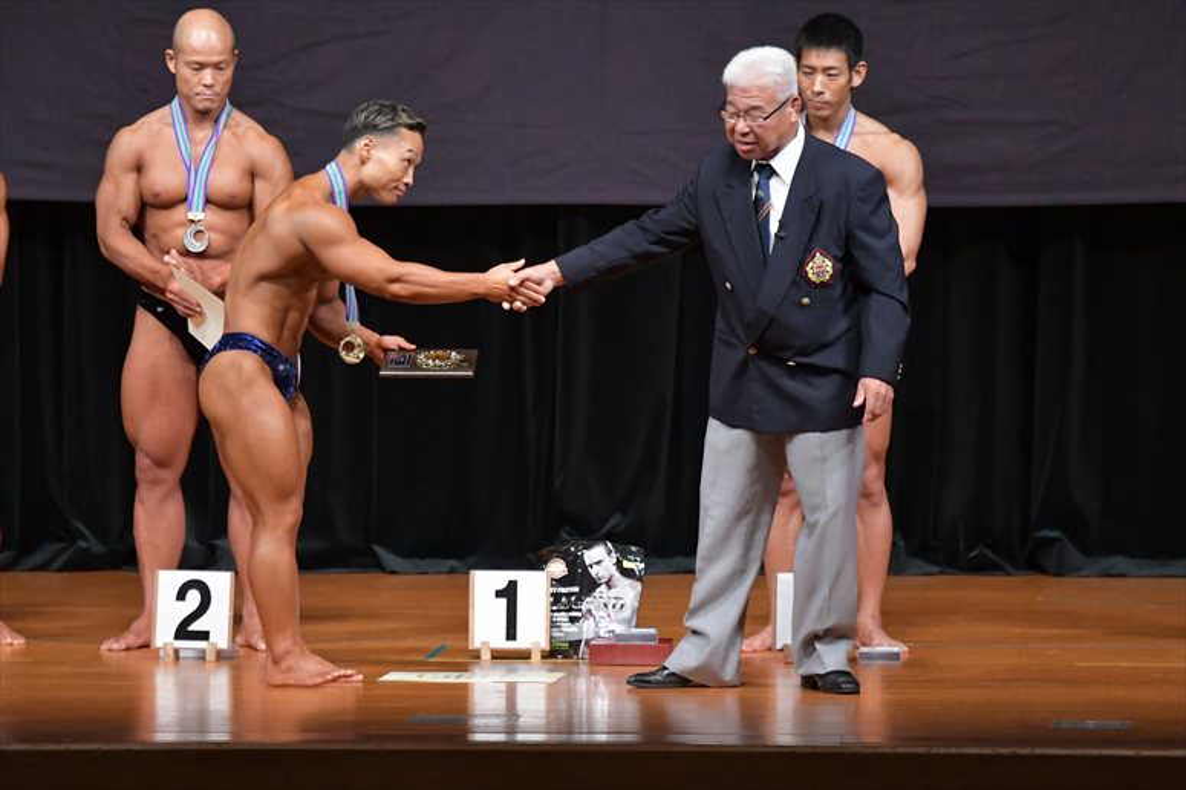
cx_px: 593
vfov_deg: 5.1
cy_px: 395
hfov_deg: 7.6
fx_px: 8891
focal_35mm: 270
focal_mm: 180
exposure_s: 1/400
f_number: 5.6
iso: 5000
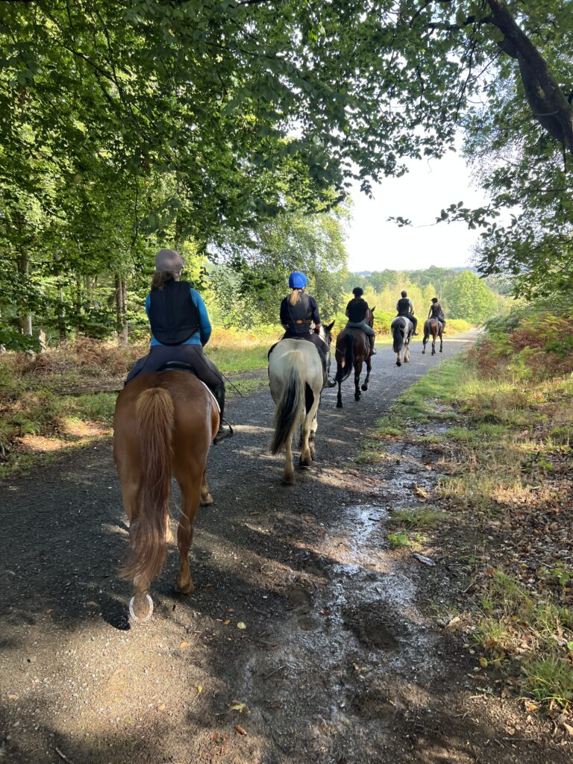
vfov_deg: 67.3
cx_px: 286
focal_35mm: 26
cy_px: 382
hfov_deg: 53.1
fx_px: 574
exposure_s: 1/163
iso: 50
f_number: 1.5
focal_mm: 5.7
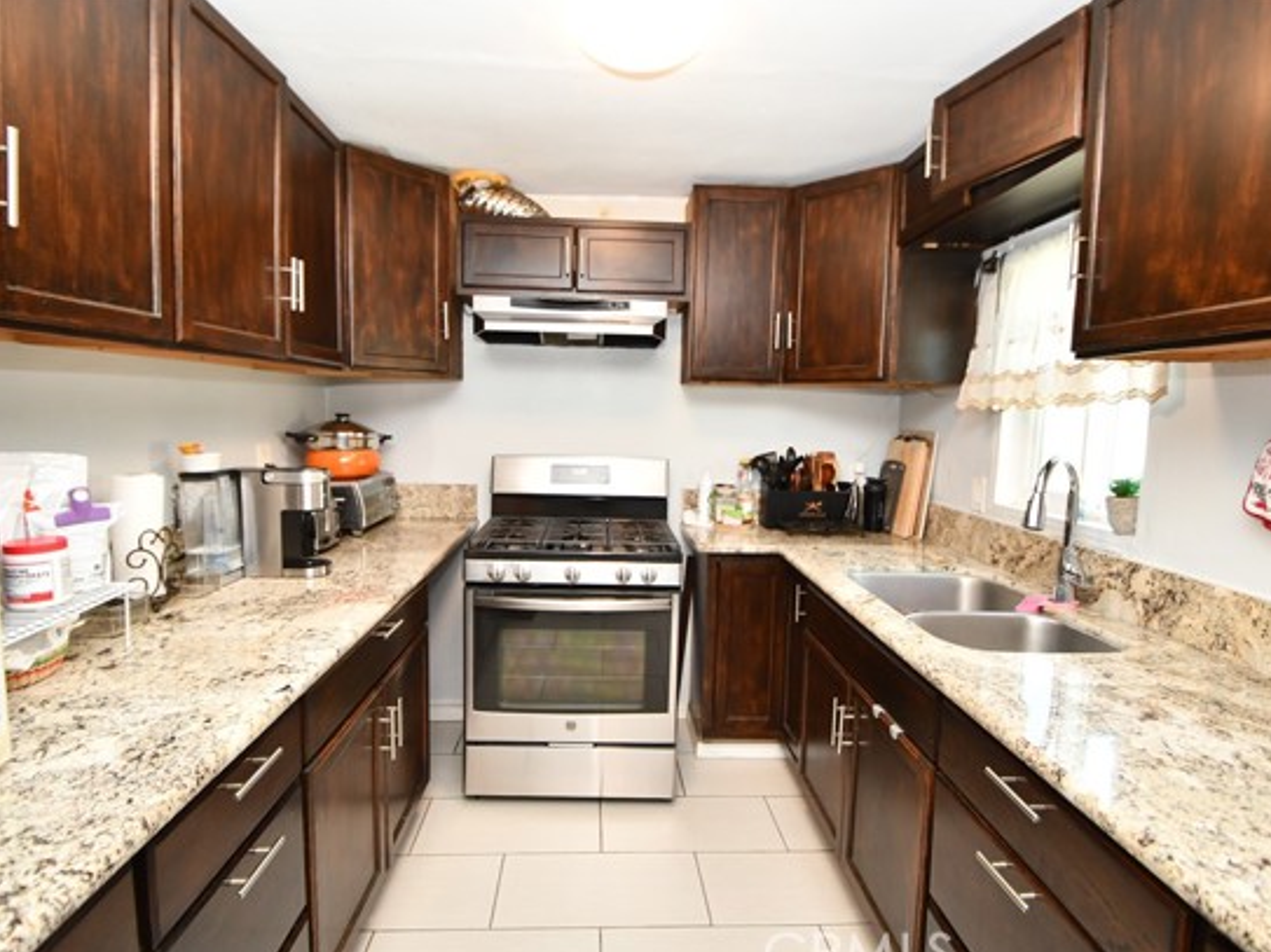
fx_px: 624
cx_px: 634
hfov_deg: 91.0
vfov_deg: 74.7
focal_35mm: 17
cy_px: 488
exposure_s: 1/60
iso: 640
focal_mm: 10
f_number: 4
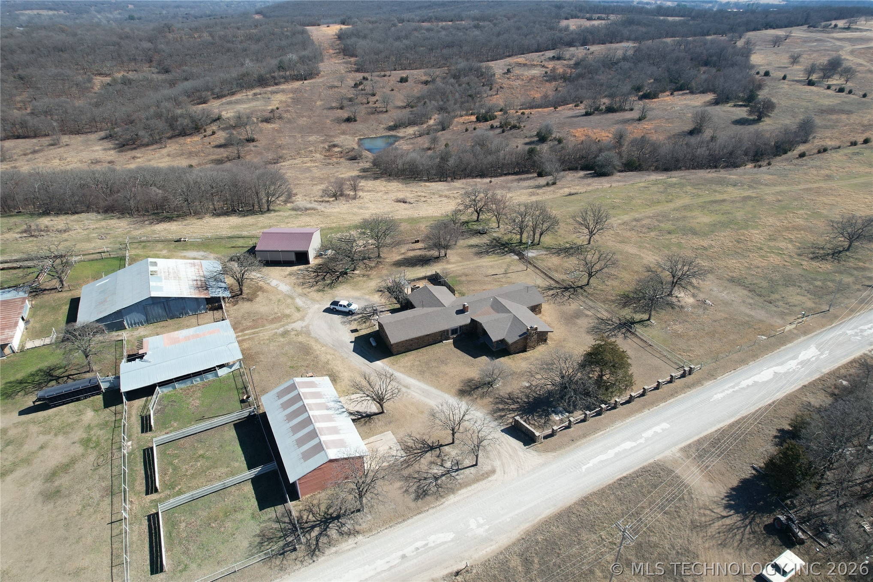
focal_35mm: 22
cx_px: 436
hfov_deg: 78.6
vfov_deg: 57.2
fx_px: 533
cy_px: 291
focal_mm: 8.38
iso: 100
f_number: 2.8
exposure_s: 1/1000
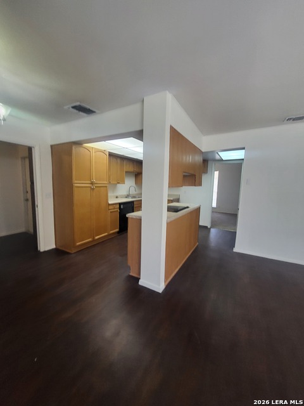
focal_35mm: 13
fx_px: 152
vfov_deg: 106.2
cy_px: 203
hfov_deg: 89.9
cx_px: 152
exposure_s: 1/60
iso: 200
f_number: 2.2
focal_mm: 1.74
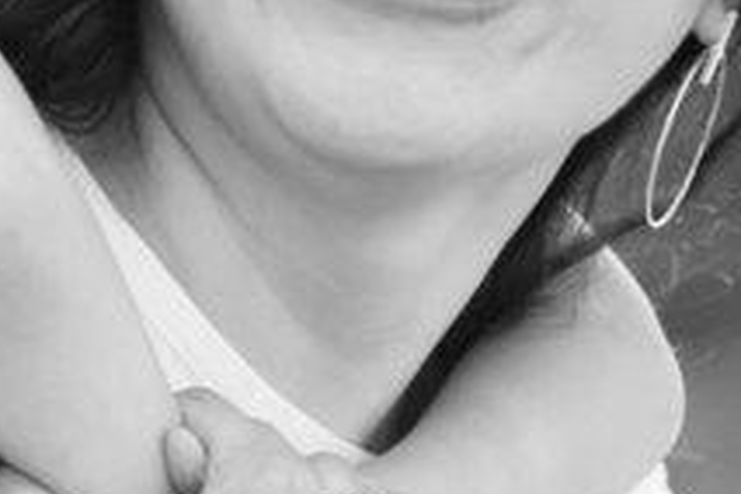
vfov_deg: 1.2
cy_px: 238
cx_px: -362
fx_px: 23216
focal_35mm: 1128
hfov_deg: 1.8
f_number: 4.5
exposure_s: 1/400
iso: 500
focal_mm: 200
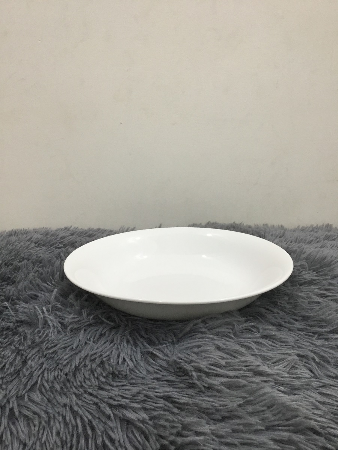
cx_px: 169
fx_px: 404
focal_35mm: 31
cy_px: 225
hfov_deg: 45.4
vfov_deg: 58.4
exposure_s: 1/33
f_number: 2.4
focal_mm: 3.3
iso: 64
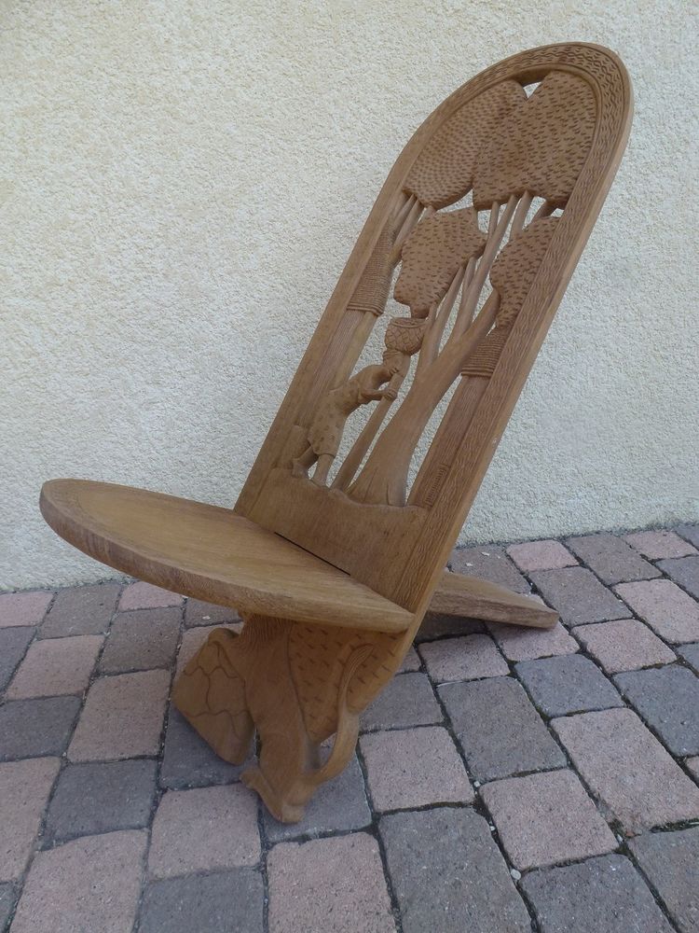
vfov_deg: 69.4
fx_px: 673
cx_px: 350
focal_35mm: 25
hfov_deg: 54.9
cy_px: 466
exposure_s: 1/125
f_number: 4
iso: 100
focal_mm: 4.3
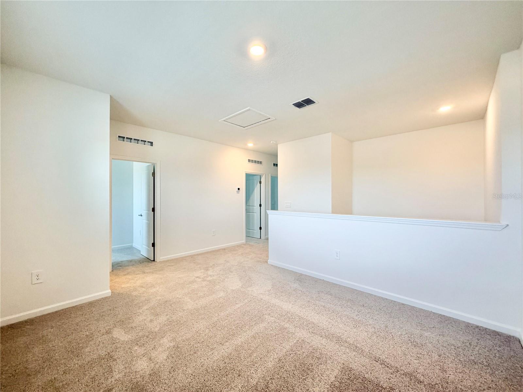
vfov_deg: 85.7
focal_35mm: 14
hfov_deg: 102.1
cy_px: 196
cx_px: 262
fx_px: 212
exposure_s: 1/120
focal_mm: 2.22
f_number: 2.2
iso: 200
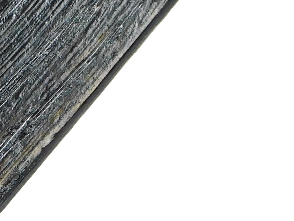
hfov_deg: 4.4
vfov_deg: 3.3
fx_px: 3813
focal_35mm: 449
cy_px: -127
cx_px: 54
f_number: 4.8
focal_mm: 20.3
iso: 125
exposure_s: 1/100
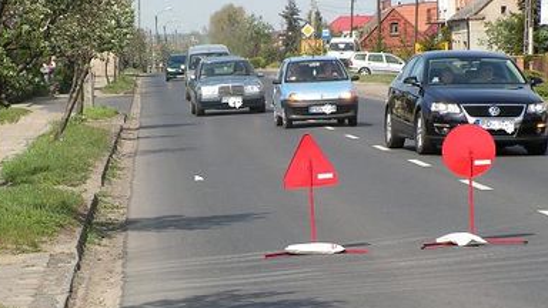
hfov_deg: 11.2
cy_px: 220
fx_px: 2804
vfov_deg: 6.3
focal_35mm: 193
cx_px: 314
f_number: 4.8
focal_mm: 22.8
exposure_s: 1/320
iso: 64
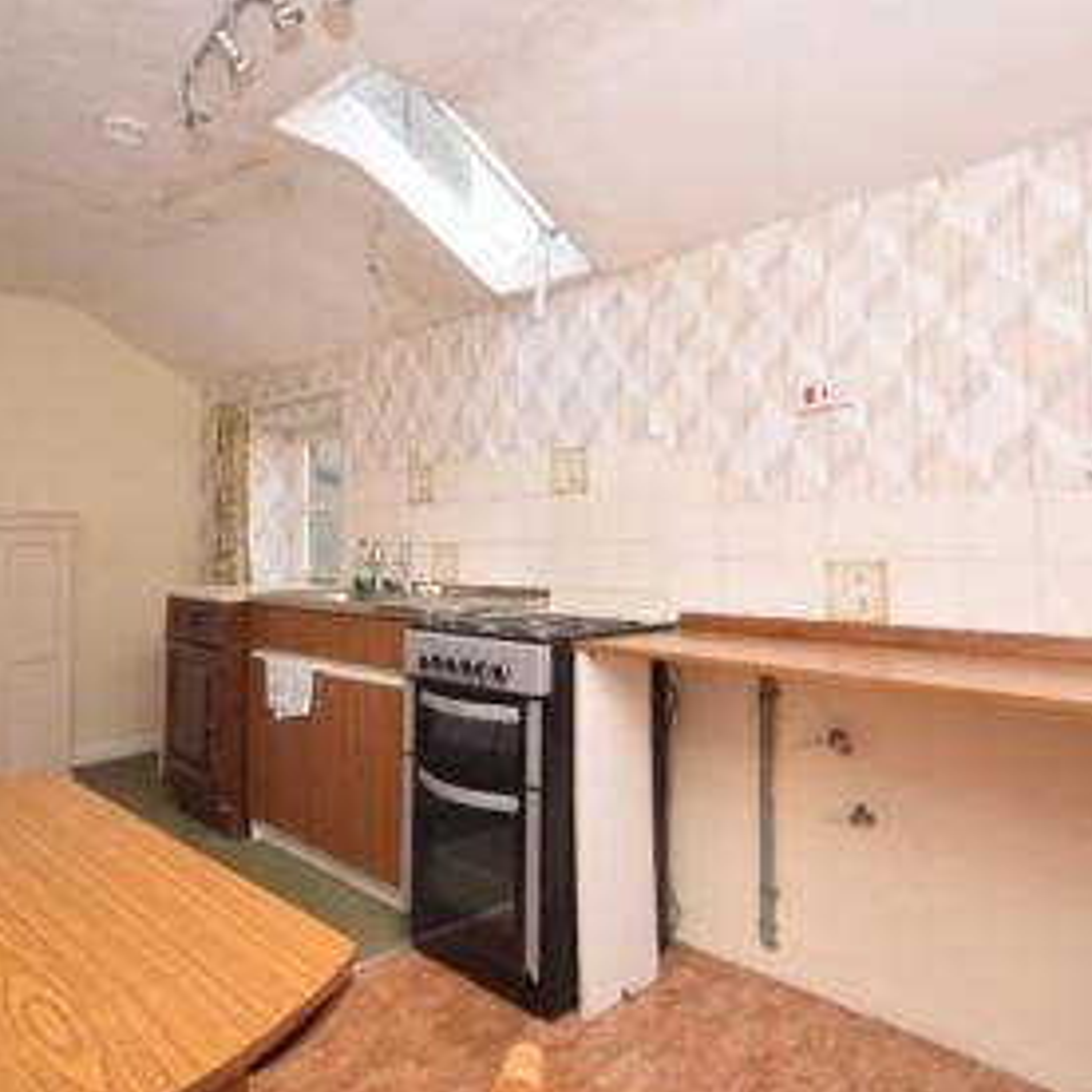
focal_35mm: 22
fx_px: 785
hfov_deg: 69.4
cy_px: 497
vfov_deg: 69.5
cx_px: 483
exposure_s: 1/60
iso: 100
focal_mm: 10
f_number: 4
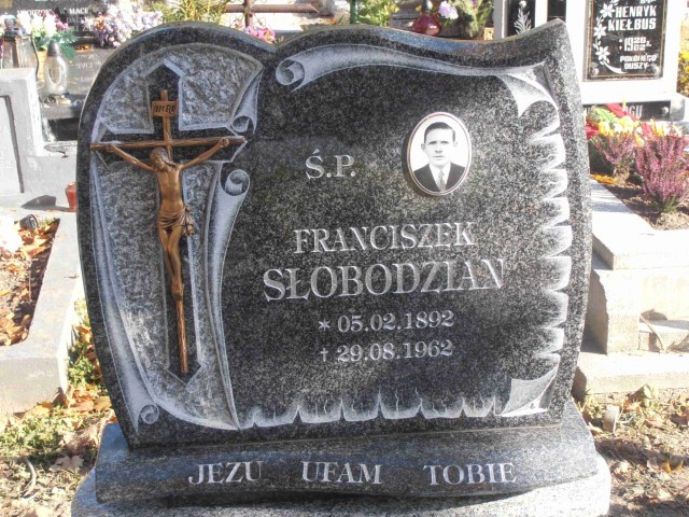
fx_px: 1373
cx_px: 344
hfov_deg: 28.2
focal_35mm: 69
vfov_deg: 21.3
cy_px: 258
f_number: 4.8
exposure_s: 1/125
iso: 80
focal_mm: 12.29
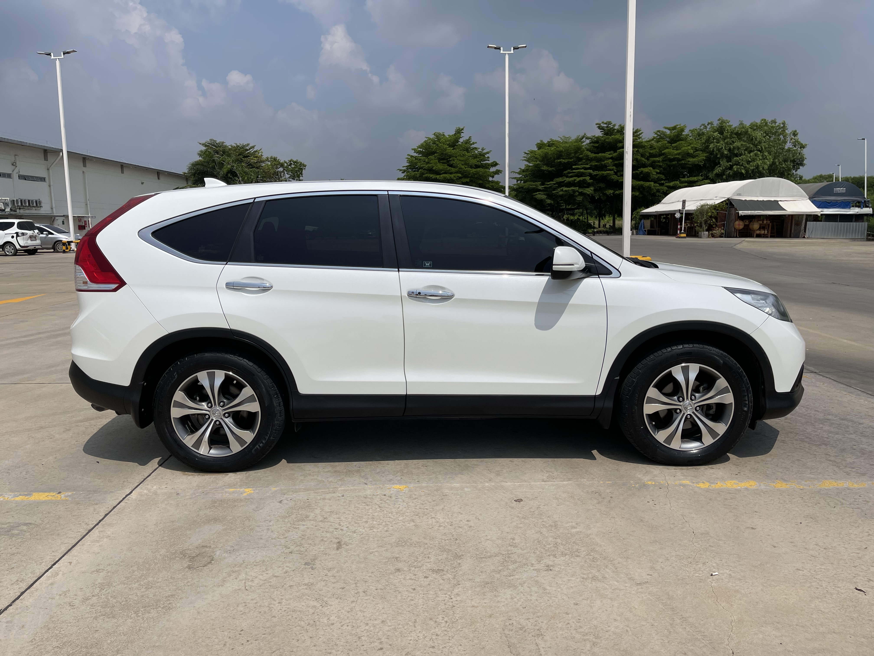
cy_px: 328
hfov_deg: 67.3
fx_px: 656
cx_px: 437
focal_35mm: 26
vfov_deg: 53.1
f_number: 1.6
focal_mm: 5.1
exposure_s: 1/10989
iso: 32
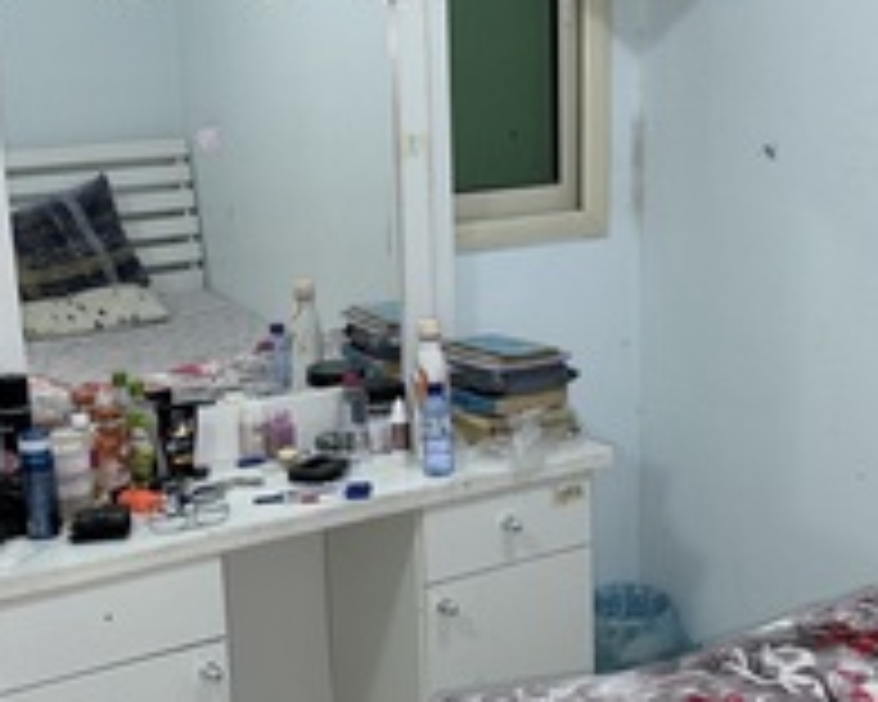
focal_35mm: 55
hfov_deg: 34.1
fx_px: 1429
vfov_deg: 27.6
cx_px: 475
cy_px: 398
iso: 64
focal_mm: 6.76
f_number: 1.78
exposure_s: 1/27
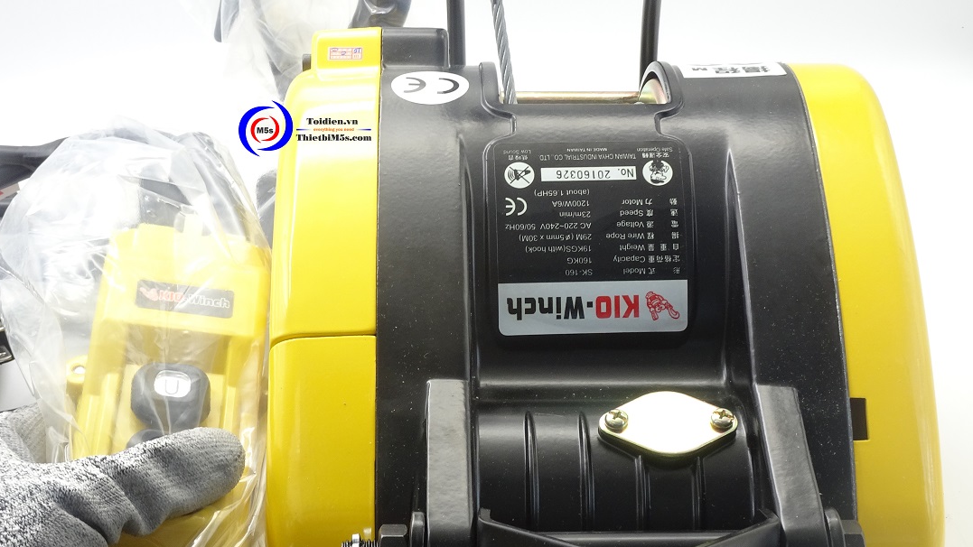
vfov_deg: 17.7
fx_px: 1755
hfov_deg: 31.0
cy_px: 377
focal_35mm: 68
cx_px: 447
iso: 100
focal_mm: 9.52
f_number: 5.6
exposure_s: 1/8
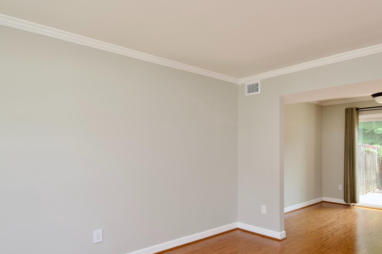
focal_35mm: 25
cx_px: 222
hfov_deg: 71.0
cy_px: 142
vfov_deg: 51.2
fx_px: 265
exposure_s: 1/80
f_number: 7.1
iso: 400
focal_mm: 12
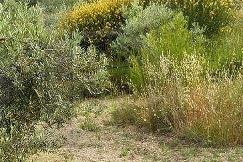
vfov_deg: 8.2
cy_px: 39
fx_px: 1128
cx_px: 28
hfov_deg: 12.2
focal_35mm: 167
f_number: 10
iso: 200
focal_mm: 38
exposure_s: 1/200
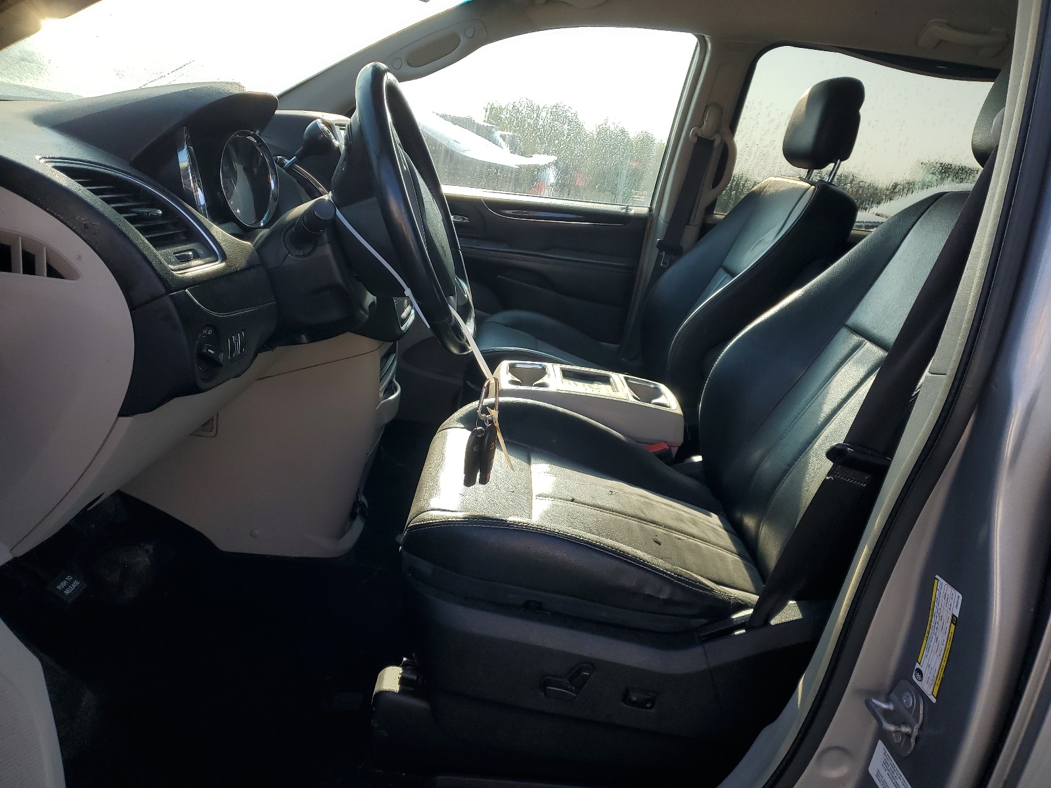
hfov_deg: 67.3
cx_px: 526
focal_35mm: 26
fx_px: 789
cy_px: 394
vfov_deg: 53.1
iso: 50
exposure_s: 1/1111
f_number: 1.5
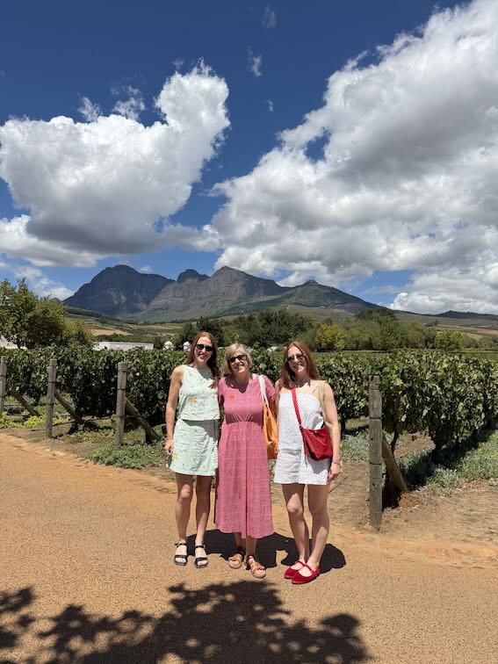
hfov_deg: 56.8
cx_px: 249
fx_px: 460
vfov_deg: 71.6
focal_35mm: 24
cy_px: 332
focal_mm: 6.76
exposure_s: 1/8130
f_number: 1.78
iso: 80
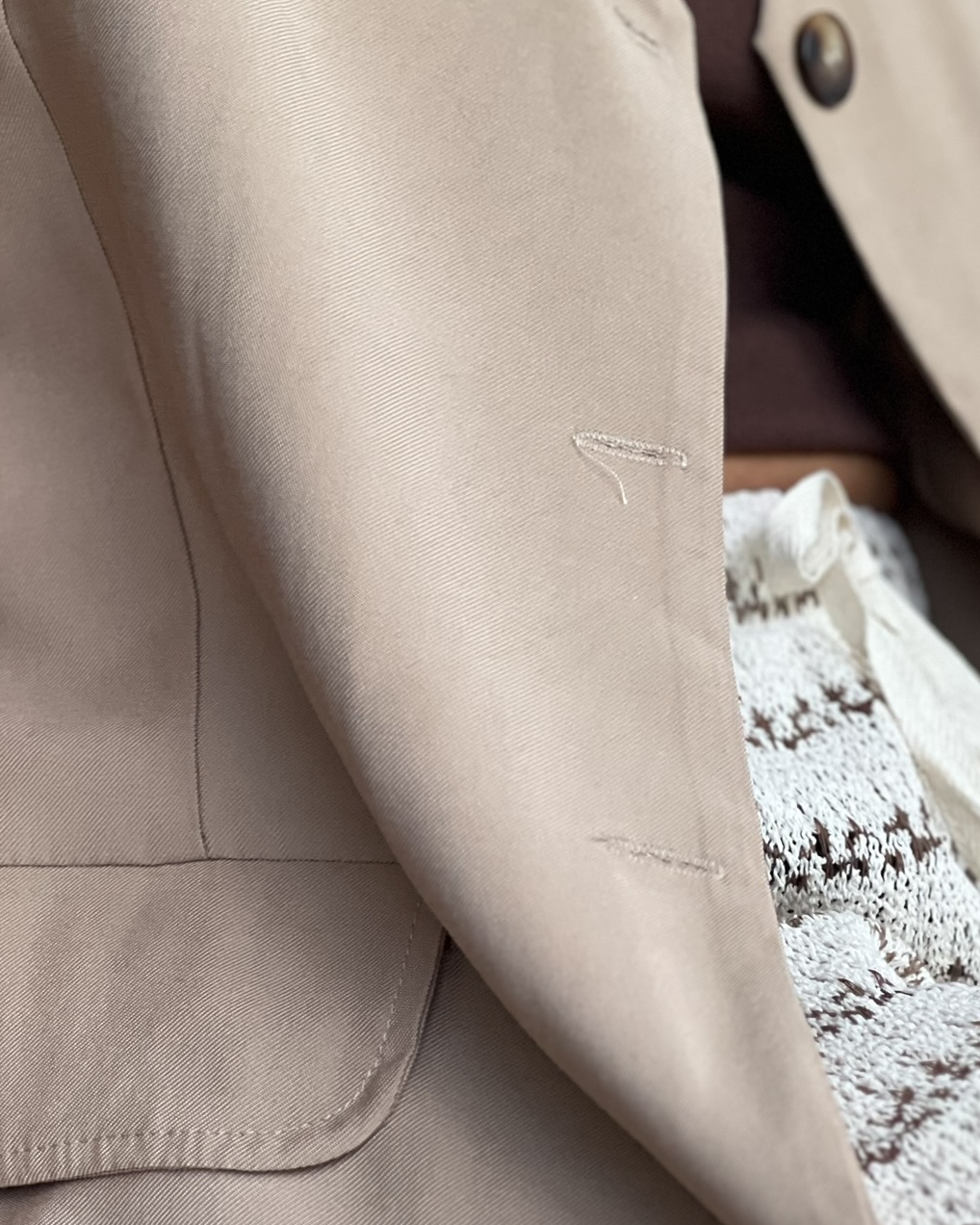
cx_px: 412
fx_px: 4386
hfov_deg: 12.7
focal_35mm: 121
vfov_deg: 15.9
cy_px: 504
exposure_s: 1/121
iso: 125
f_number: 2.8
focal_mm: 9
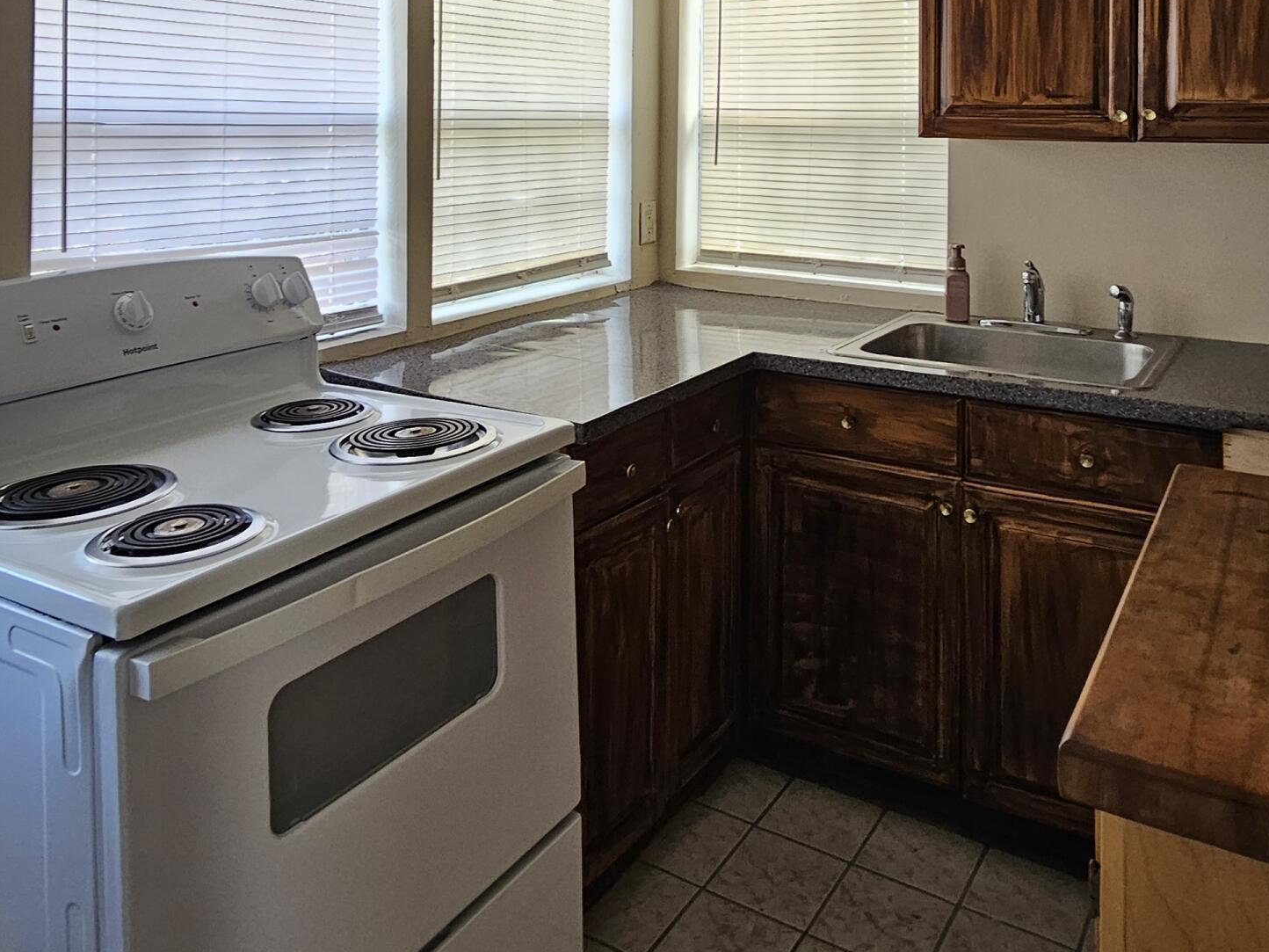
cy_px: 106
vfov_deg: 46.6
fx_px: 990
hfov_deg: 65.2
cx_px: 685
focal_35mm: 27
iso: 125
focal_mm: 2.2
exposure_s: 1/60
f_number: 2.2
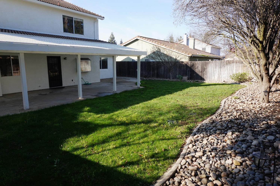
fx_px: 187
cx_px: 140
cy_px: 93
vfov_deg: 53.1
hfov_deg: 73.8
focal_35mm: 24
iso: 100
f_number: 10
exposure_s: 1/80
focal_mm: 16
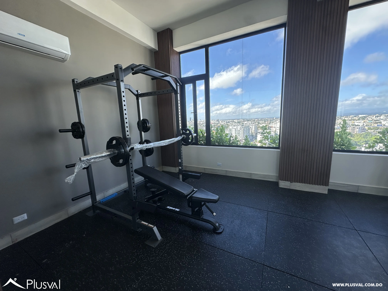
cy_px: 146
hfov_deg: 102.1
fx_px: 157
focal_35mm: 14
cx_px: 194
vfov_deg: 85.7
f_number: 2.2
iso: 40
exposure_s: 1/368
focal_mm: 2.22
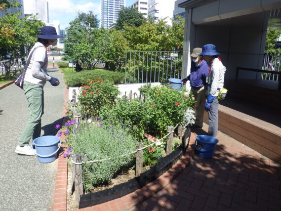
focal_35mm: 28
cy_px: 106
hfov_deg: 63.4
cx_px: 140
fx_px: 227
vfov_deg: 49.8
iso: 125
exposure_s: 1/500
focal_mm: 5
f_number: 4.2
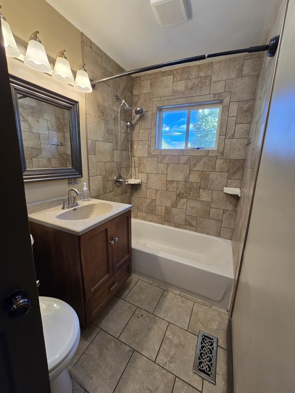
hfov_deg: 89.9
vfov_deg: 106.2
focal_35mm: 13
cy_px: 196
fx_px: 148
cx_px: 148
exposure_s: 1/60
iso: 100
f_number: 2.2
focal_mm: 2.2
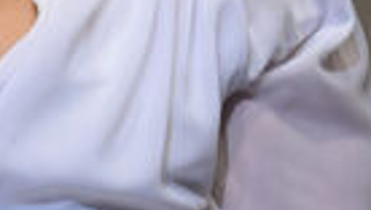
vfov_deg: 1.0
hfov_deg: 1.7
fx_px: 12213
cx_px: 82
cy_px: -205
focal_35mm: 1240
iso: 6400
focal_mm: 170
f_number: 5.6
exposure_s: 1/125
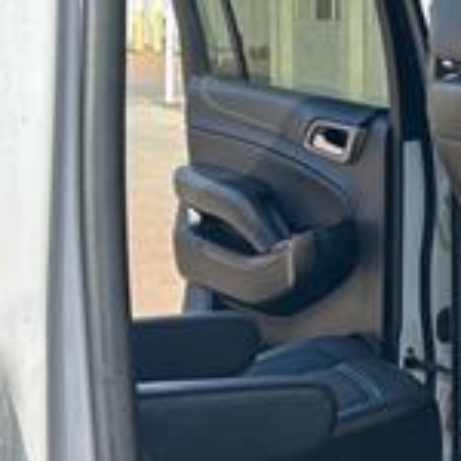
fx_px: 1477
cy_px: 240
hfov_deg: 16.8
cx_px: 587
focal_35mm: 98
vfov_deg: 17.7
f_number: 1.5
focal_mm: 5.7
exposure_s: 1/1751
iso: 50
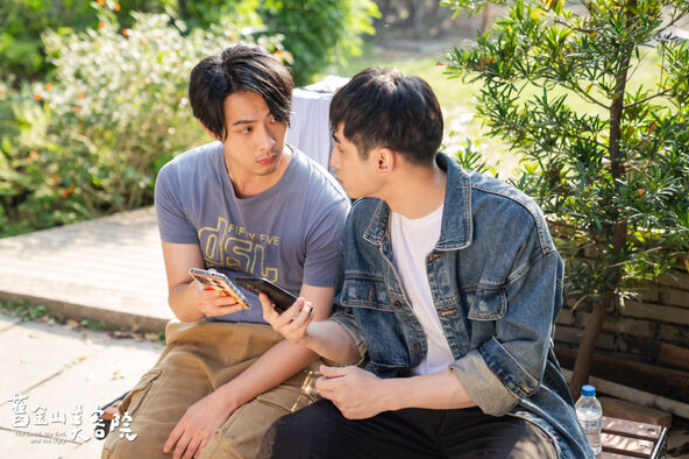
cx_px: 341
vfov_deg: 19.2
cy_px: 231
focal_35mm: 71
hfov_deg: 28.5
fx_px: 1358
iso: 1600
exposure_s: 1/200
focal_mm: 70
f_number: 2.8
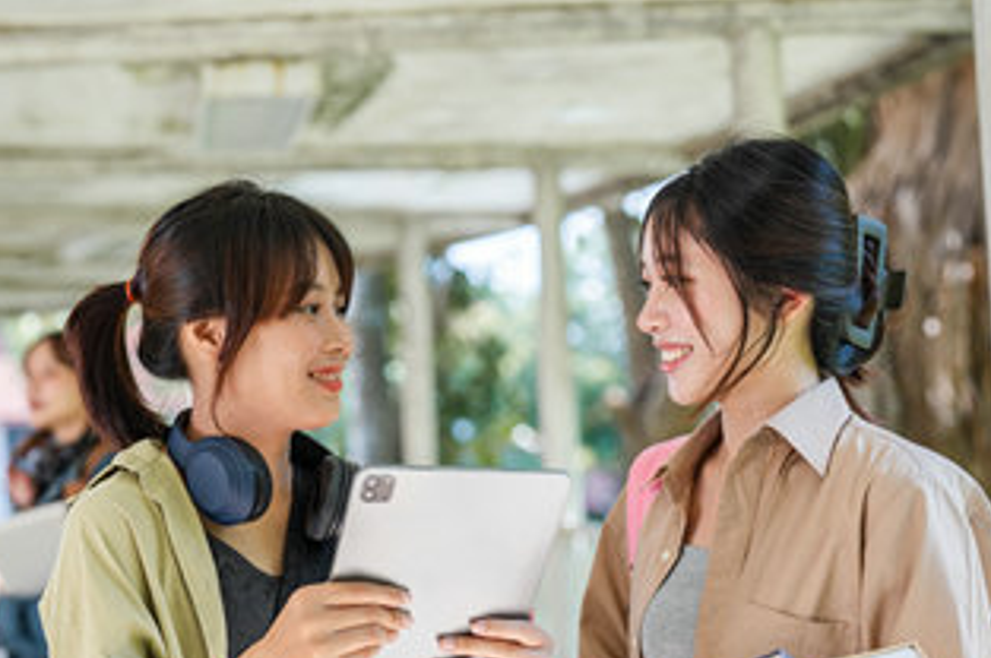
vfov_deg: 18.9
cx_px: 469
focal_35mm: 72
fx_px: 1980
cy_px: 395
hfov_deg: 28.1
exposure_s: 1/400
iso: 100
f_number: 2.2
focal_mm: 50
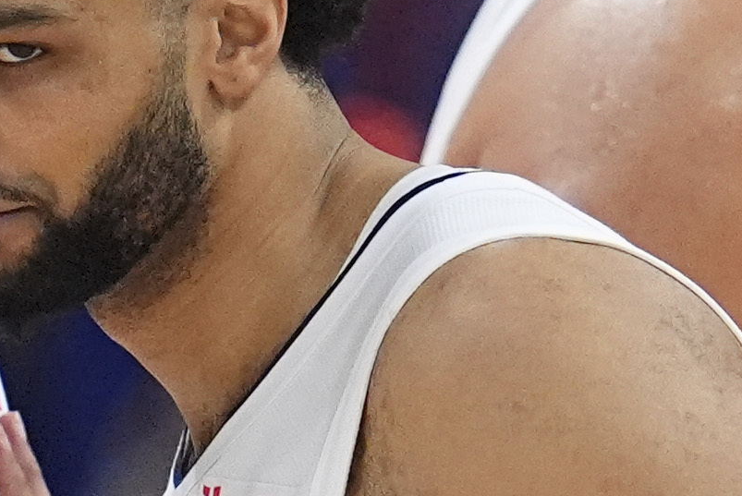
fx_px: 60650
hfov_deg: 0.7
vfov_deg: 0.5
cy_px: 485
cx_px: 408
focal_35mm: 2940
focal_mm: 400
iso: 5000
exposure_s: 1/2000
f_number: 3.2
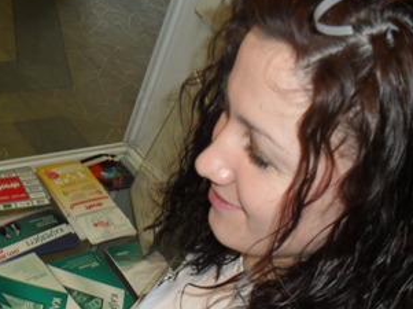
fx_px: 608
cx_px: 145
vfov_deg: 28.3
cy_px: 206
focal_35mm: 51
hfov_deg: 37.2
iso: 200
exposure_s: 1/45
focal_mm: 6.3
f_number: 3.2
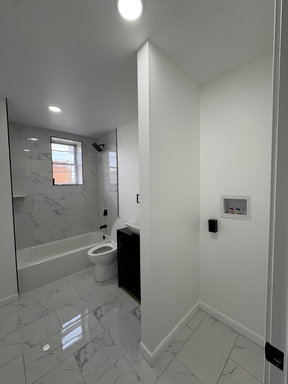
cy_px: 192
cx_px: 144
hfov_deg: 85.7
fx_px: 155
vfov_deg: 102.1
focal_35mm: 14
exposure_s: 1/120
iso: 100
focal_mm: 2.22
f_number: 2.2
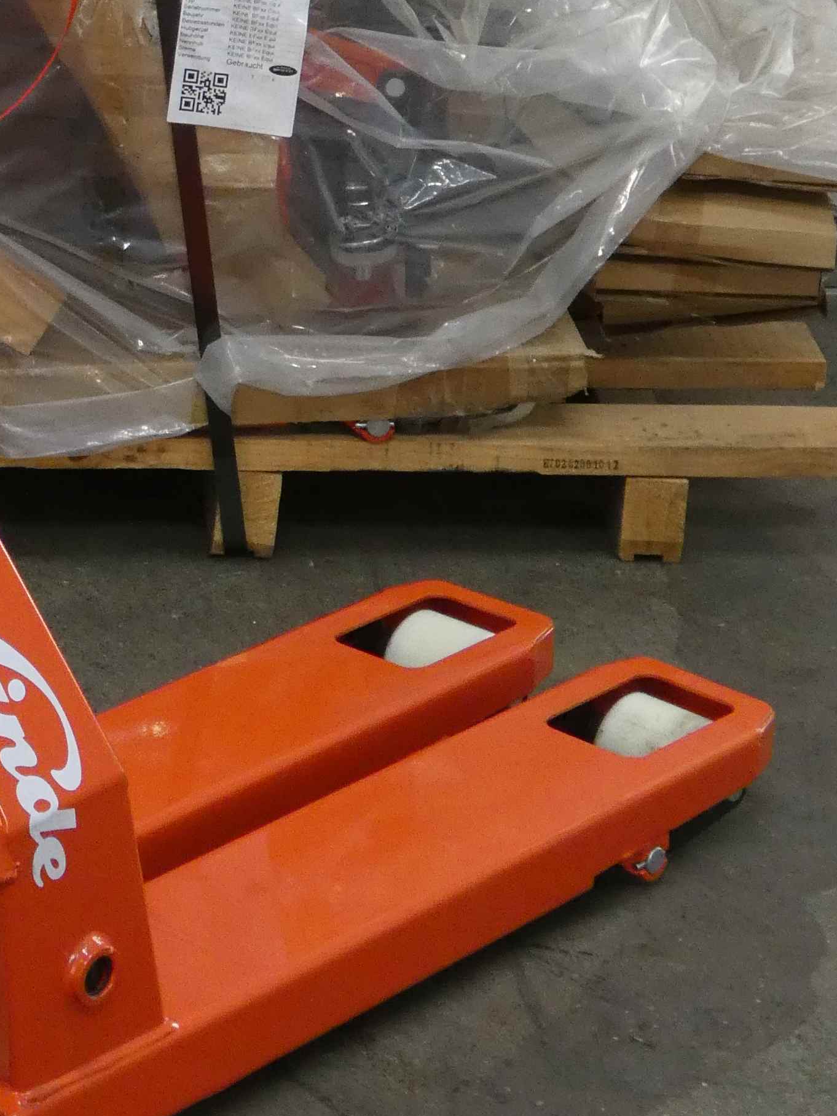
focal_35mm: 124
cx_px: -96
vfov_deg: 15.7
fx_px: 3998
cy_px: 126
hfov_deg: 11.8
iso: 400
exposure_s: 1/80
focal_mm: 8.2
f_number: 3.8
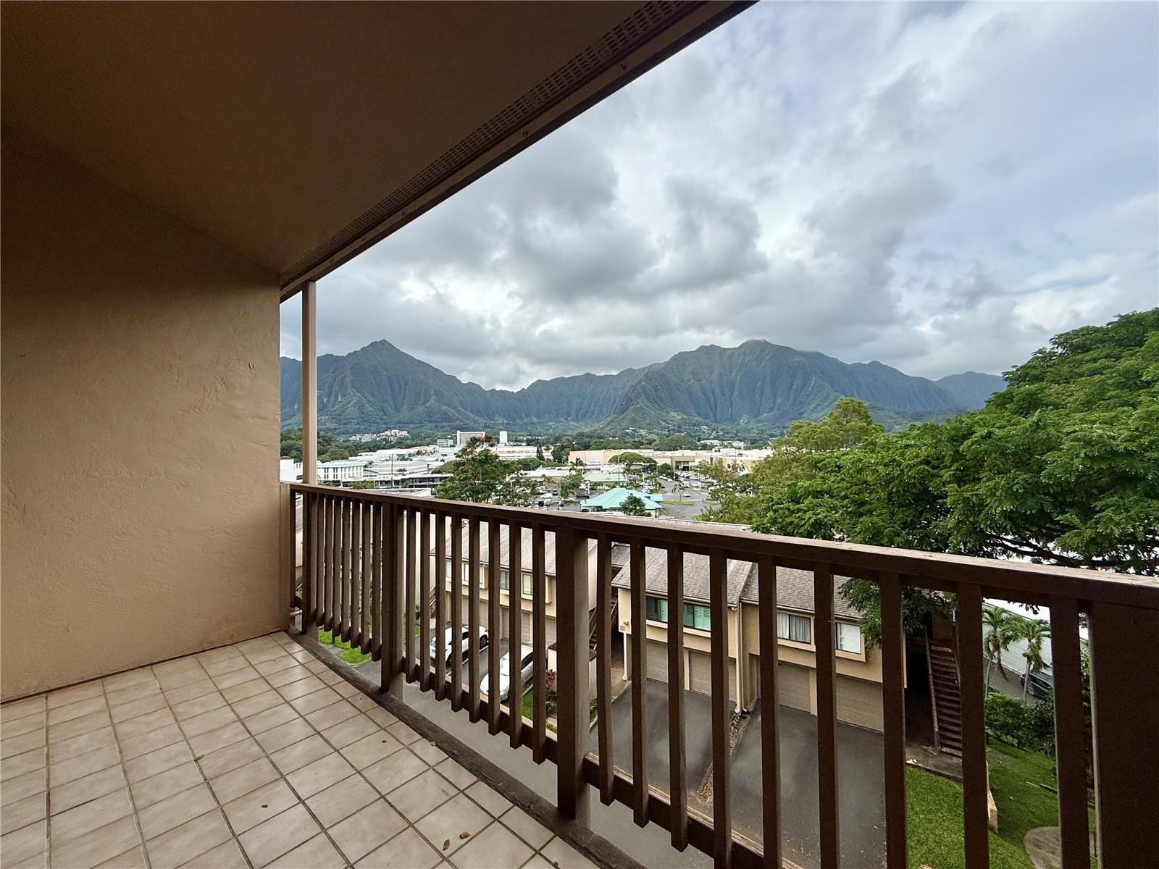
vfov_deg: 85.7
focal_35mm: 14
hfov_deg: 102.1
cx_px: 580
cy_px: 434
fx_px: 469
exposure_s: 1/2717
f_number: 2.2
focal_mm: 2.22
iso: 50
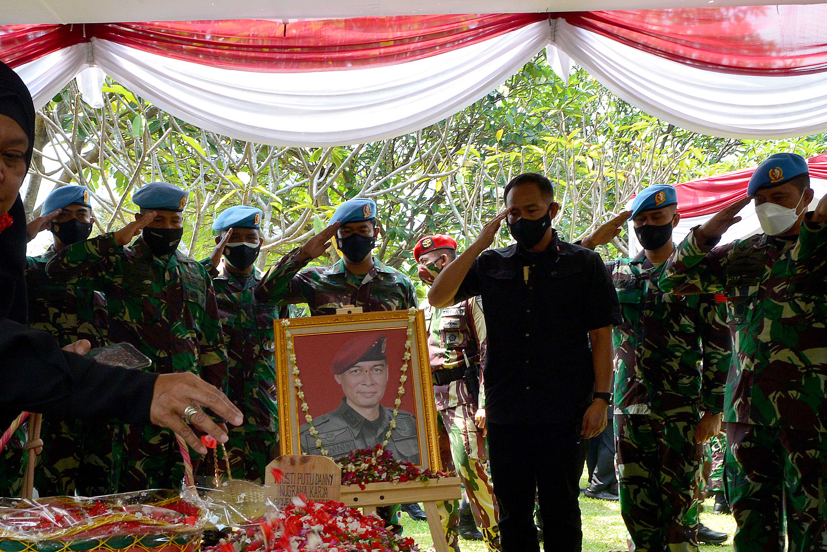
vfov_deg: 32.4
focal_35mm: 40
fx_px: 919
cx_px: 323
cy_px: 449
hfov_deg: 48.1
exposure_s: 1/160
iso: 1000
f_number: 9
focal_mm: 22
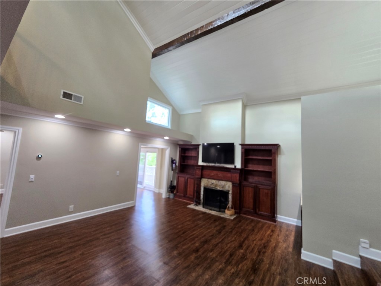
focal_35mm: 13
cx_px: 190
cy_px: 143
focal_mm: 2.2
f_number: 2.2
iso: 320
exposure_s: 1/60
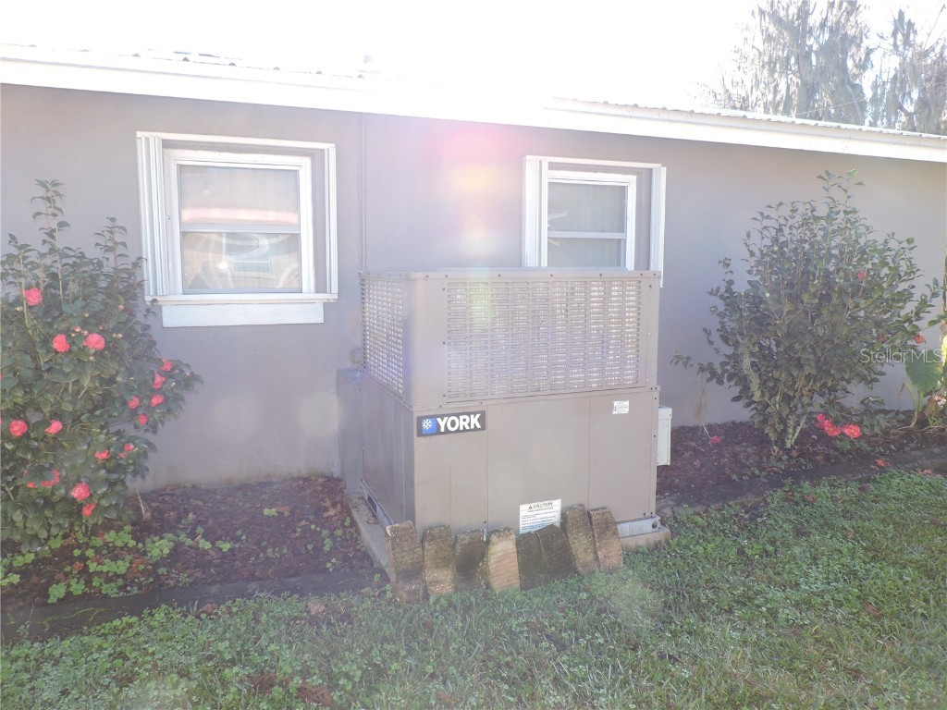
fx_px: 657
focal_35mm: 24
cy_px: 355
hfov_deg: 71.6
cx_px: 474
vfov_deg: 56.8
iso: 100
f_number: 3
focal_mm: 4.3
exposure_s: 1/200
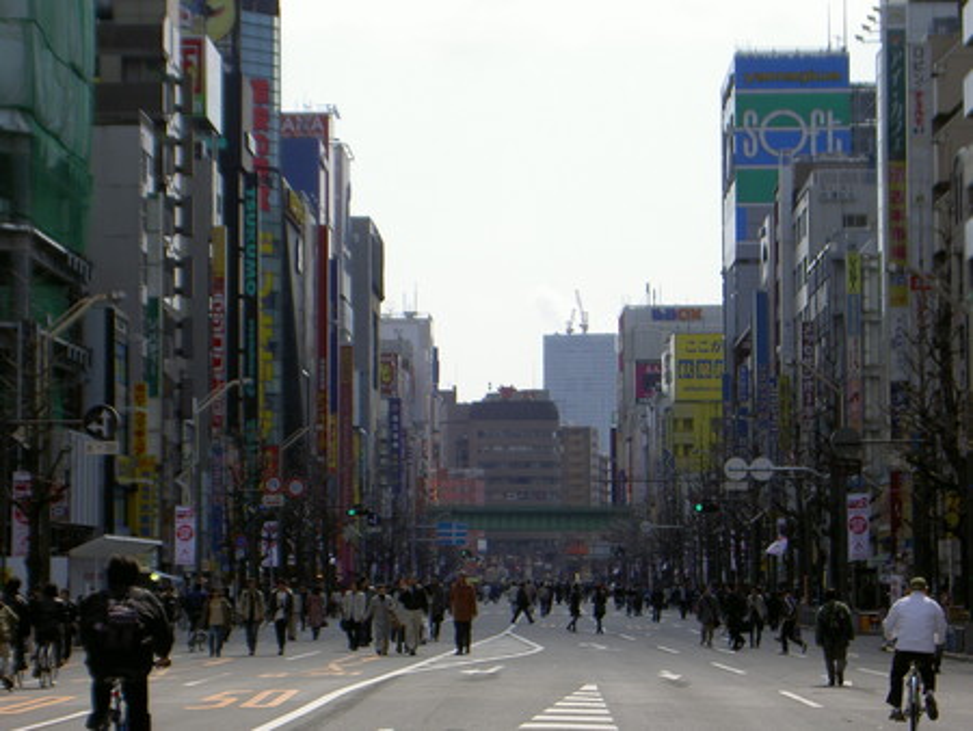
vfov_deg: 14.5
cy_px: 366
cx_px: 486
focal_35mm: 102
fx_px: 2869
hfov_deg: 19.3
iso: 50
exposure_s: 1/400
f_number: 4.9
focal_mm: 16.8
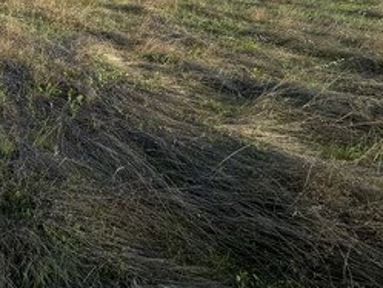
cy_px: -25
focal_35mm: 36
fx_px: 399
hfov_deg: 37.5
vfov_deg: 34.5
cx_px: -86
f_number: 2.2
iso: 50
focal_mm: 2.22
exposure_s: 1/1261
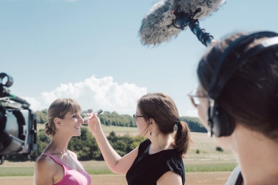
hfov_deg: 27.9
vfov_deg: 18.9
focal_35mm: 71
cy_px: 158
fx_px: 548
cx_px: 57
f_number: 4
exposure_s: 1/250
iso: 100
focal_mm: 35
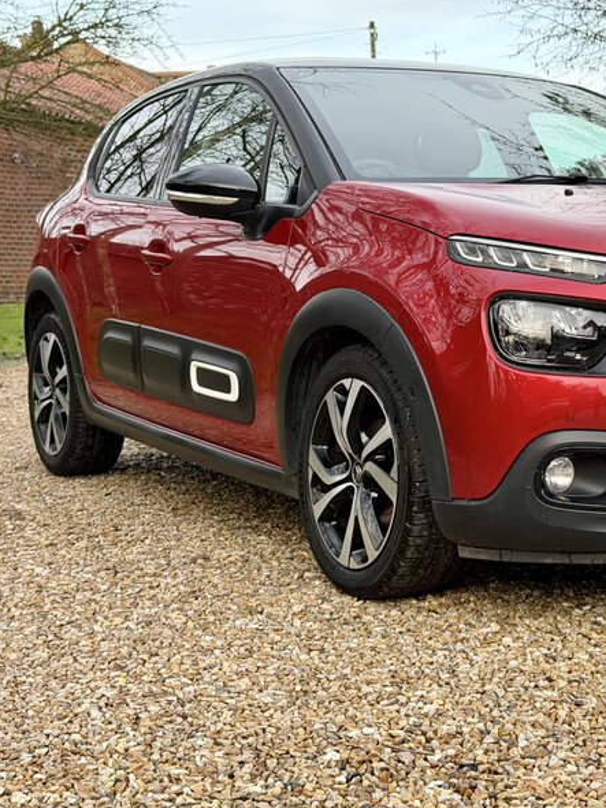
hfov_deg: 22.1
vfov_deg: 29.8
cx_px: 531
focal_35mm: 65
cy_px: 401
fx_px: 1518
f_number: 1.78
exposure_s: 1/400
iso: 80
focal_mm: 6.76
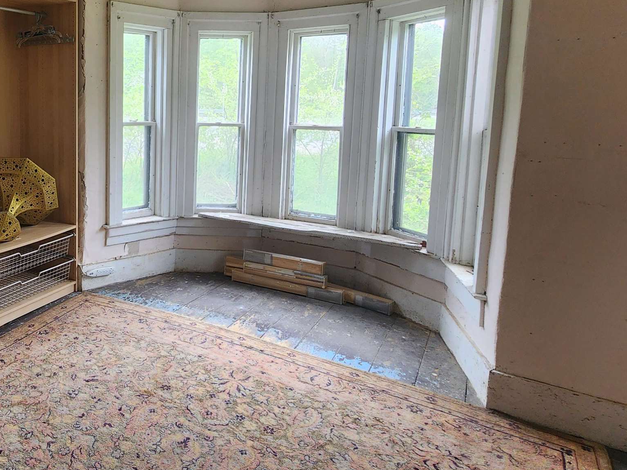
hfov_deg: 59.3
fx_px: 471
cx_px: 85
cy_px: 149
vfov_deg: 51.8
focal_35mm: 26
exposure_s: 1/60
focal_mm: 2.2
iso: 160
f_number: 2.2
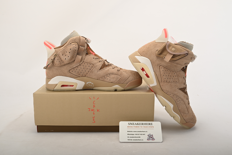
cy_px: 78
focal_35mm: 37
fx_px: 239
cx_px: 116
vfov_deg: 36.0
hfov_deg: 51.9
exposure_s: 1/200
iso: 100
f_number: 11
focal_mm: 37
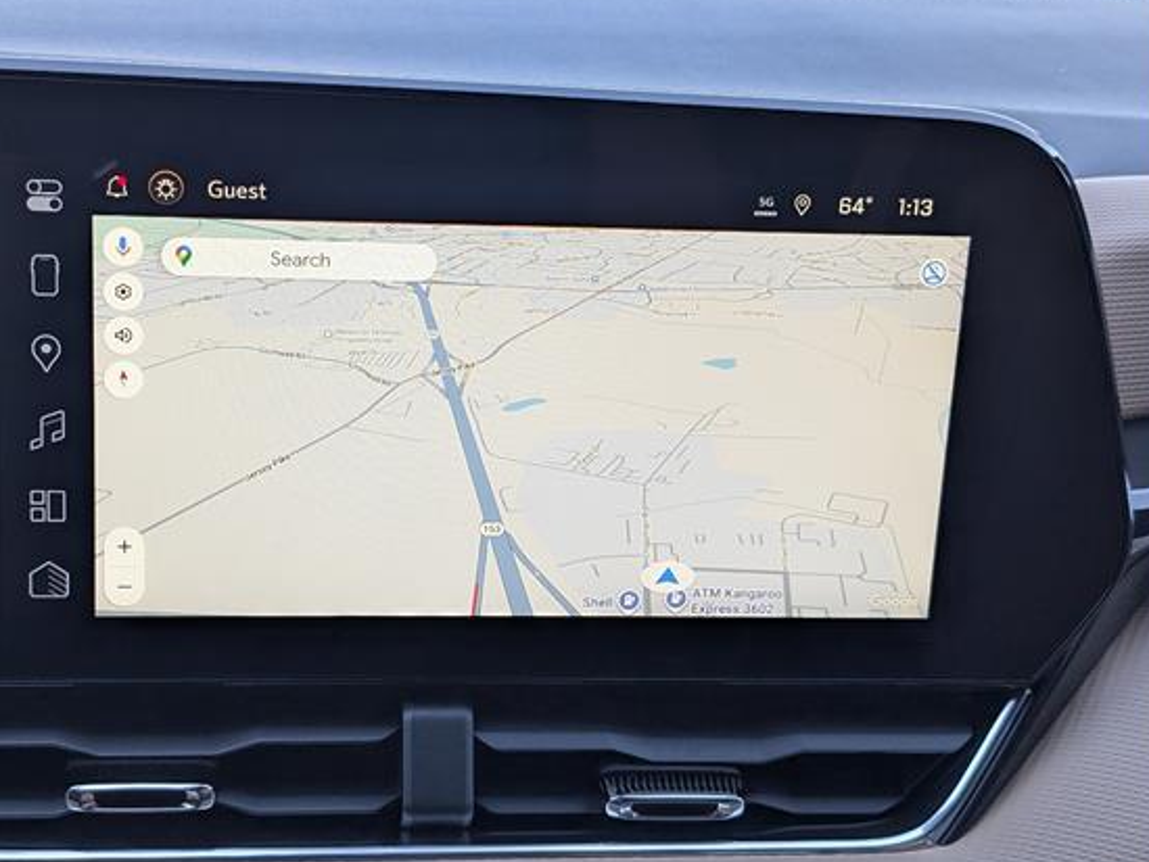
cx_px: 499
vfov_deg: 25.7
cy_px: 453
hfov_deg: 33.7
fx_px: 1893
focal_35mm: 57
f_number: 1.68
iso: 33
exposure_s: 1/65.8
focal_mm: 6.9
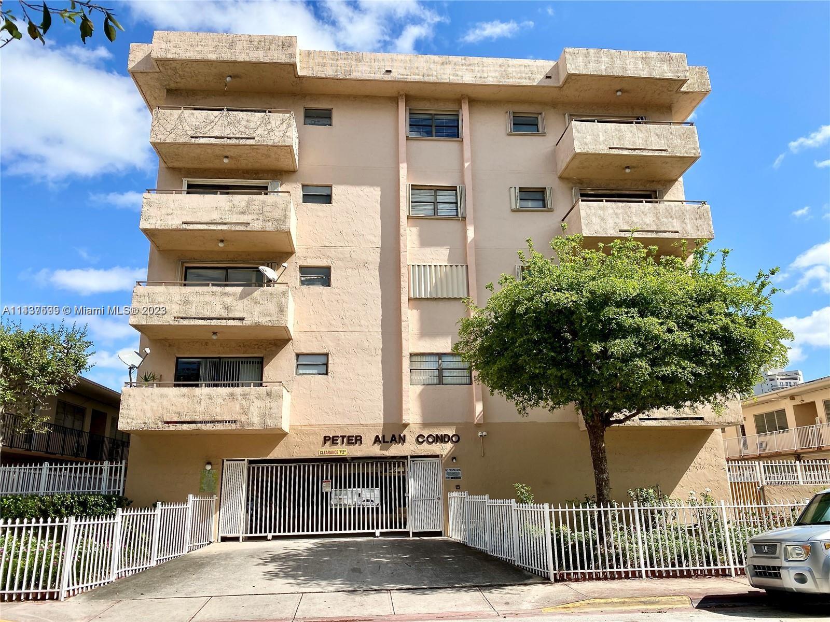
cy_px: 311
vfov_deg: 53.1
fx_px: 623
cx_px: 415
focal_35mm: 26
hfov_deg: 67.3
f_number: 1.8
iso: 32
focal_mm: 4.25
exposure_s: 1/2967
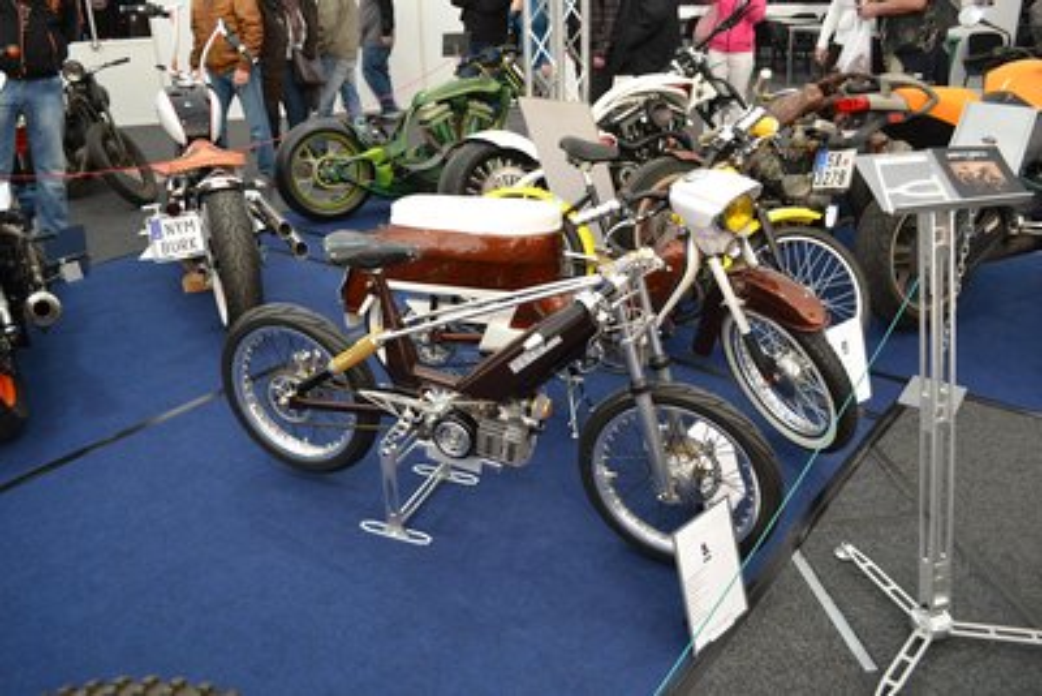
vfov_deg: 48.0
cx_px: 521
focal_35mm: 27
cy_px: 348
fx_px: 782
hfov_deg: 67.4
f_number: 3.5
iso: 400
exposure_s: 1/50
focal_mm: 18
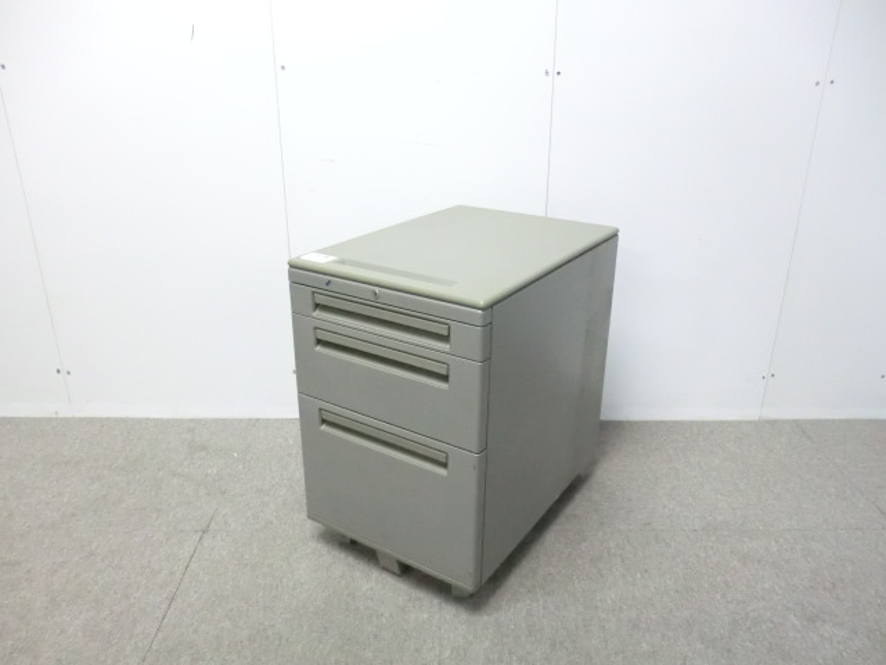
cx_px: 443
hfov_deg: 65.3
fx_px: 691
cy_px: 332
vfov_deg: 51.4
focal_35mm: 27
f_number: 3.2
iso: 800
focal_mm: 4.9
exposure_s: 1/50
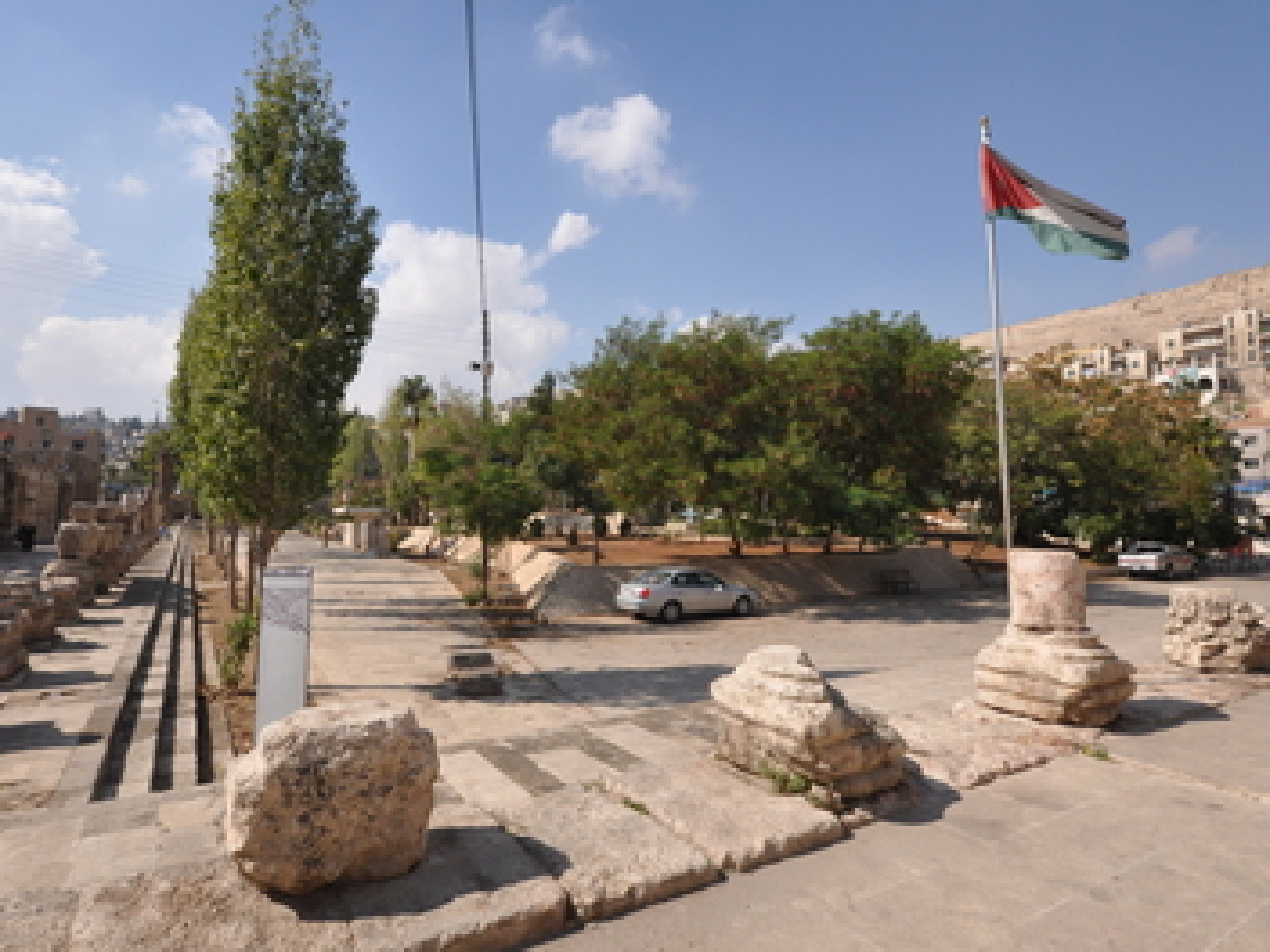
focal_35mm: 18
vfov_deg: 71.6
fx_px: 660
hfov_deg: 87.5
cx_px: 577
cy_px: 458
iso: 400
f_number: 11
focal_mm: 10
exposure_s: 1/500
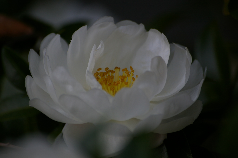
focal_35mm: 300
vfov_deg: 4.6
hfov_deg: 6.9
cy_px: 79
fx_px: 1981
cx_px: 119
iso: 200
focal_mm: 200
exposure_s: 1/250
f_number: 5.6
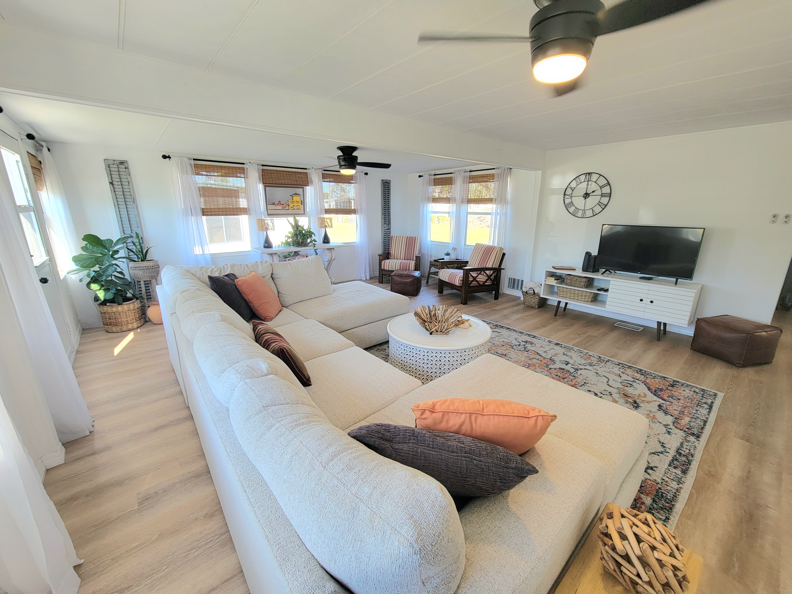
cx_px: 396
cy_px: 297
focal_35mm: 13
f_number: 2.2
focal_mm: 2.2
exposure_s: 1/60.2
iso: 50
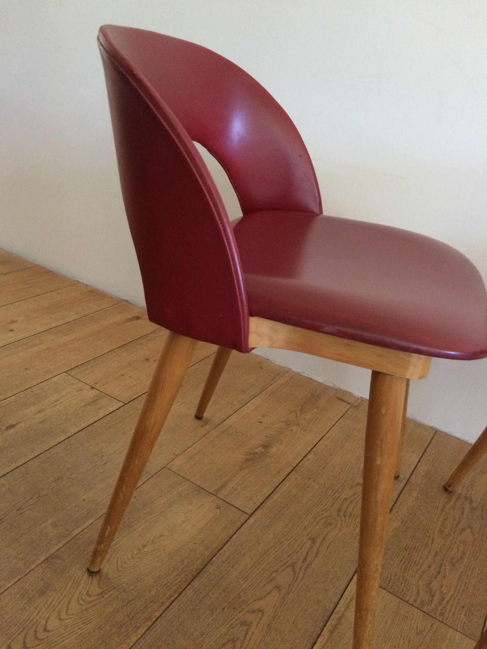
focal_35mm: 29
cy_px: 324
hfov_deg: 48.2
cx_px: 244
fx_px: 544
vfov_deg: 61.7
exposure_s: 1/33
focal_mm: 4.15
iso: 320
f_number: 2.2
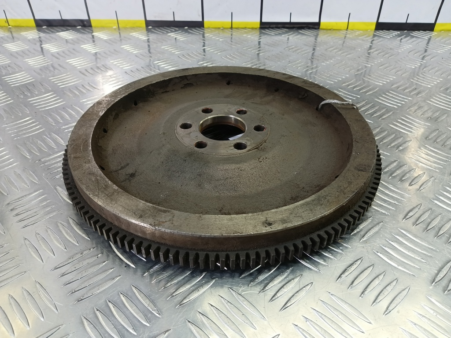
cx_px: 226
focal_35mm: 23
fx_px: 300
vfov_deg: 58.9
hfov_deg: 73.9
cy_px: 169
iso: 173
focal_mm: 4.11
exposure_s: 1/50
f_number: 1.6
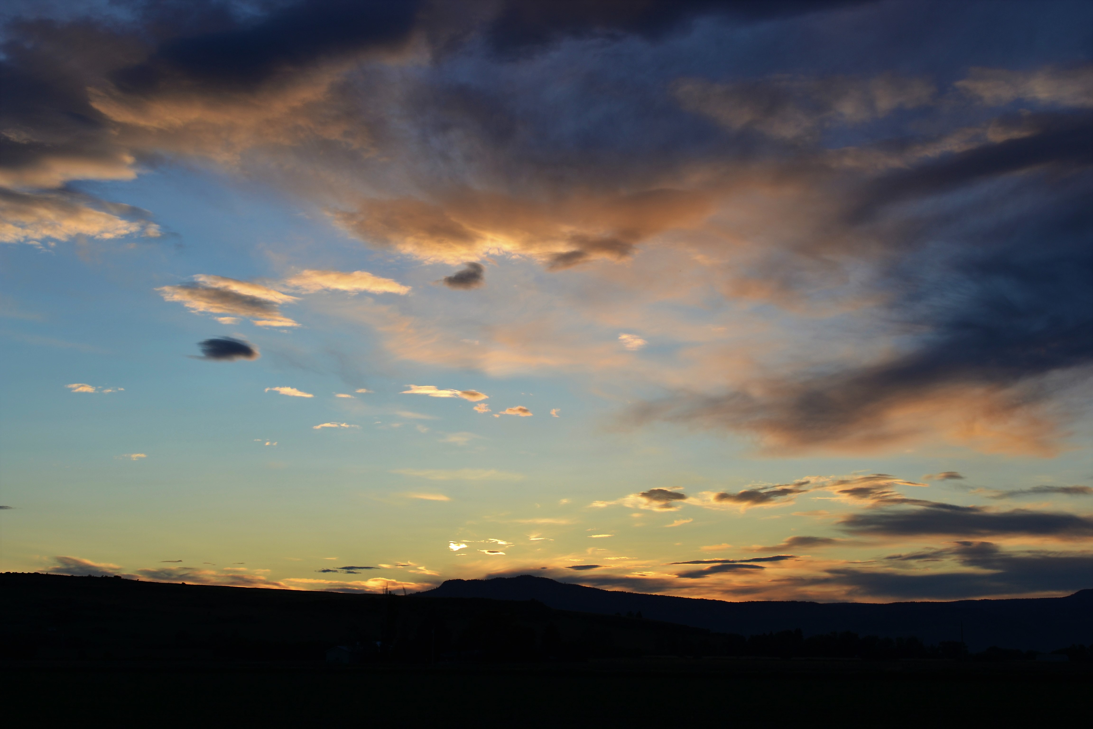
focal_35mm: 60
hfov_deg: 33.4
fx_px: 1822
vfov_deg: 22.6
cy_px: 364
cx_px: 546
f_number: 6.3
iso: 100
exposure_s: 1/160
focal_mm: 40
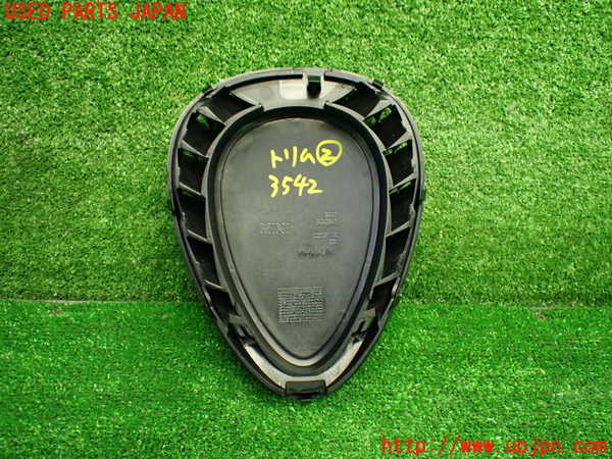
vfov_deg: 46.8
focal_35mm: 30
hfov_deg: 60.0
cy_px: 230
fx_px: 530
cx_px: 306
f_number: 2.3
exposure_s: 1/100
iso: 800
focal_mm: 5.4
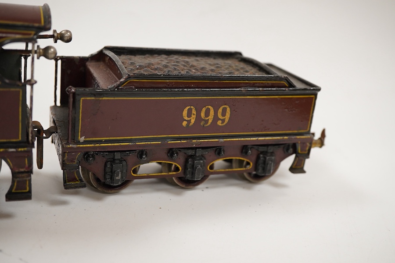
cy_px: 132
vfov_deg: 29.9
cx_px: 198
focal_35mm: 45
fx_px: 494
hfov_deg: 43.6
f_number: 7.1
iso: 1250
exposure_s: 1/125
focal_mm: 30
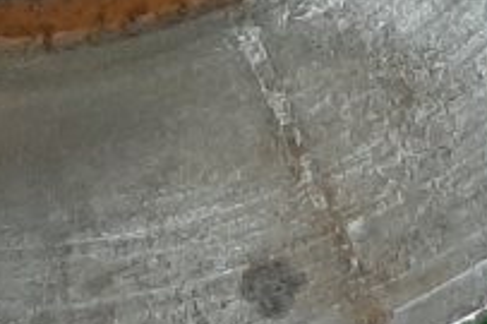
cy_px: -631
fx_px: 2595
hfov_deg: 10.7
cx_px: 101
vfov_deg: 6.5
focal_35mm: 192
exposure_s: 1/50
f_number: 1.7
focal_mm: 3.93
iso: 175
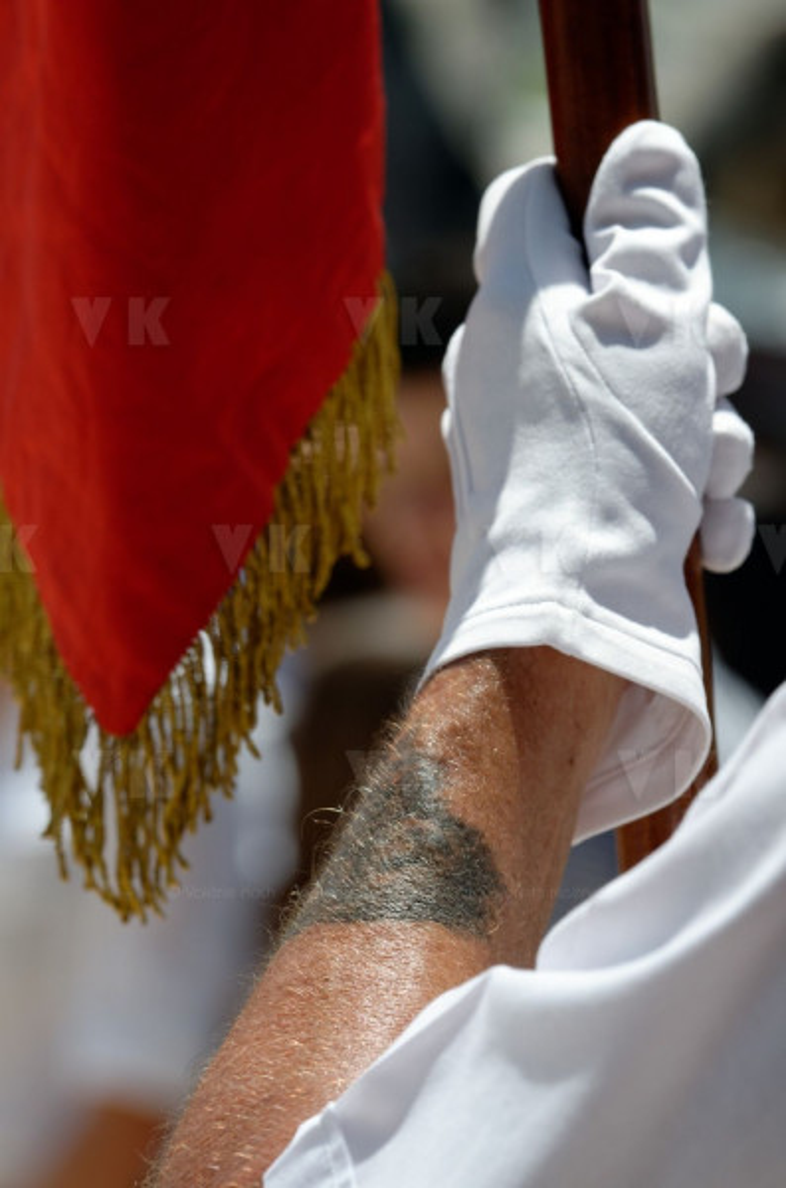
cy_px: 594
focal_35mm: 240
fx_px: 7901
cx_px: 393
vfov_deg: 8.6
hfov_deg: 5.7
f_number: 5.6
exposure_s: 1/800
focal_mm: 160
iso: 125
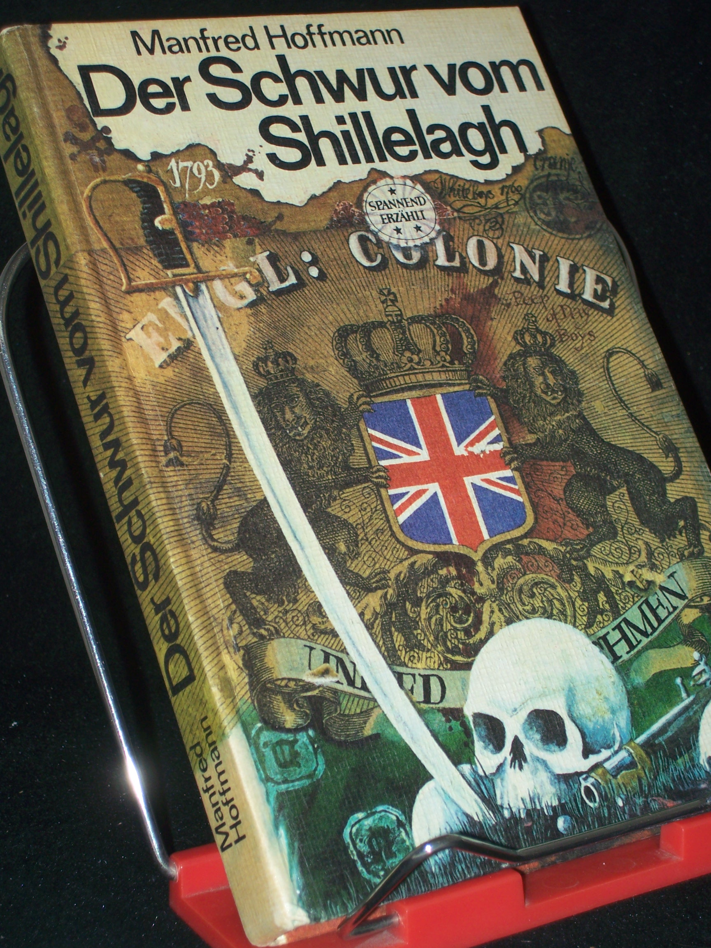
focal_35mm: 82
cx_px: 356
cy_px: 474
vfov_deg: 23.8
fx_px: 2246
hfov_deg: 18.0
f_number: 4
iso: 80
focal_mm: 13.6
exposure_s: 1/80
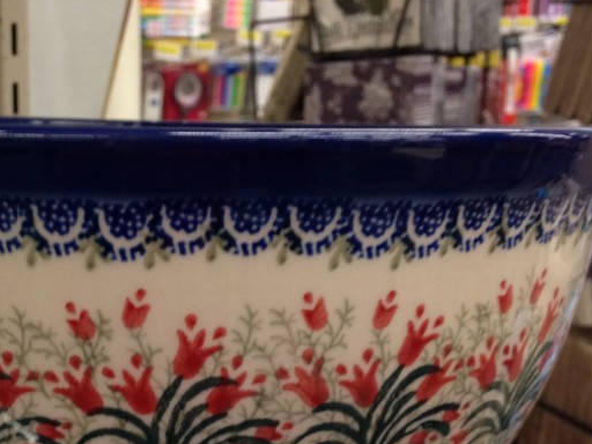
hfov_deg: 28.9
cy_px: 364
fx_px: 1129
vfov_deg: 21.9
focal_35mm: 66
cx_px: 147
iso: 125
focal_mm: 4.12
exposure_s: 1/20
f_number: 2.4
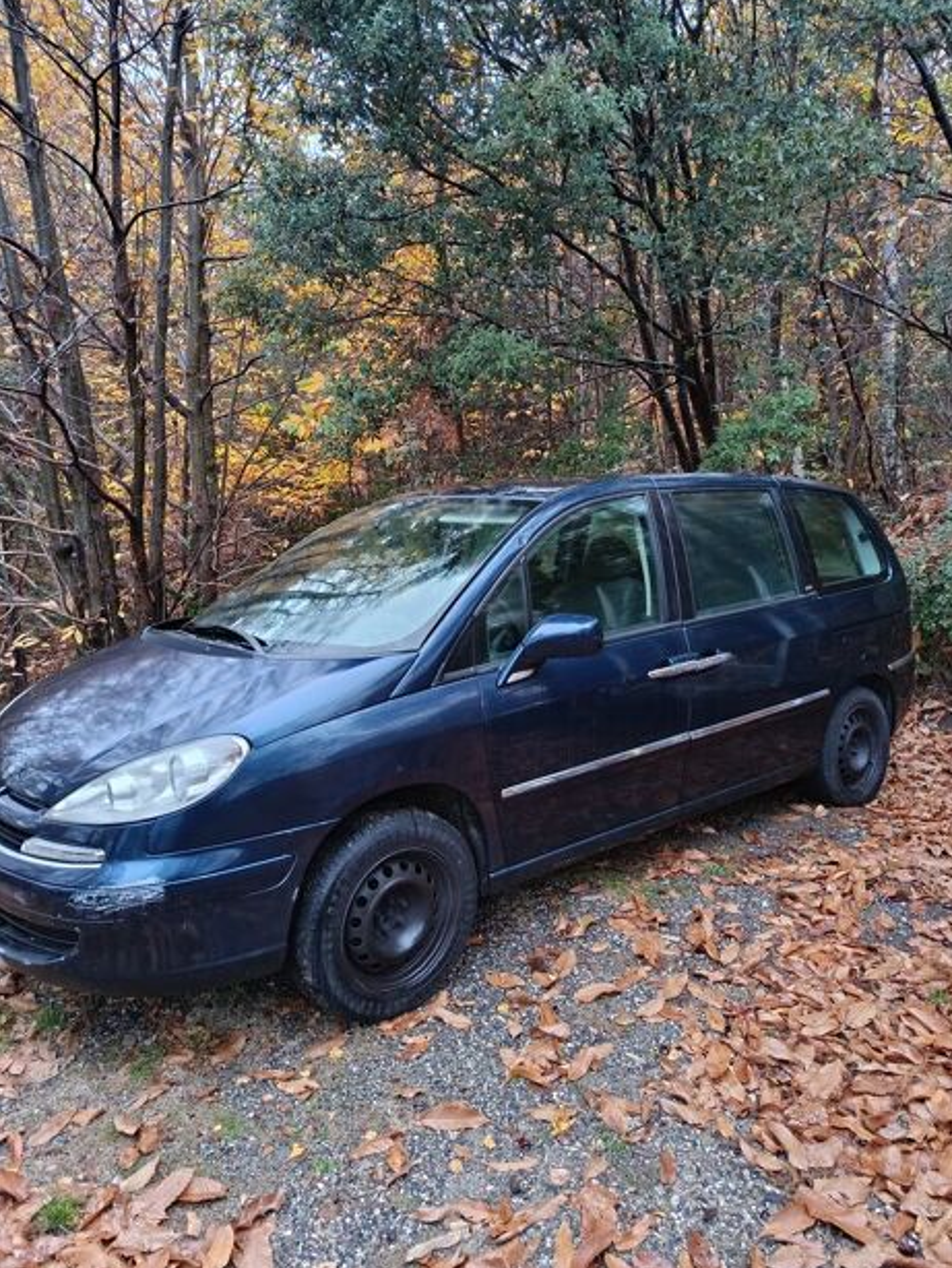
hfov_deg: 54.9
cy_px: 615
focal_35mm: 25
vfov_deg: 69.4
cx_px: 494
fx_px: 916
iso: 1341
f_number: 1.7
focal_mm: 5.24
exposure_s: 1/20
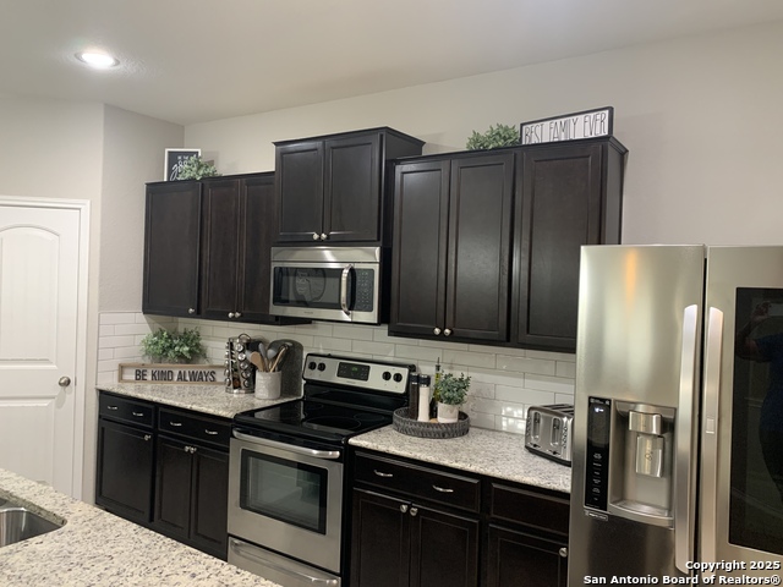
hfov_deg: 67.3
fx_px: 588
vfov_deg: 53.1
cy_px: 294
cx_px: 392
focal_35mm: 26
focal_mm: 4.25
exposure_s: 1/60
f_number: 1.8
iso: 250
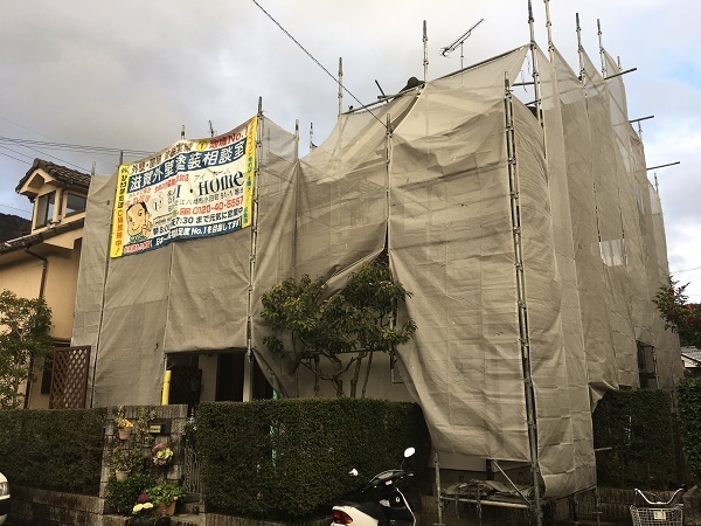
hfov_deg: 61.7
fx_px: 587
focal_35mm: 29
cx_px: 350
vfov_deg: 48.2
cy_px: 263
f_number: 2.2
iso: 25
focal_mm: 4.15
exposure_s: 1/246
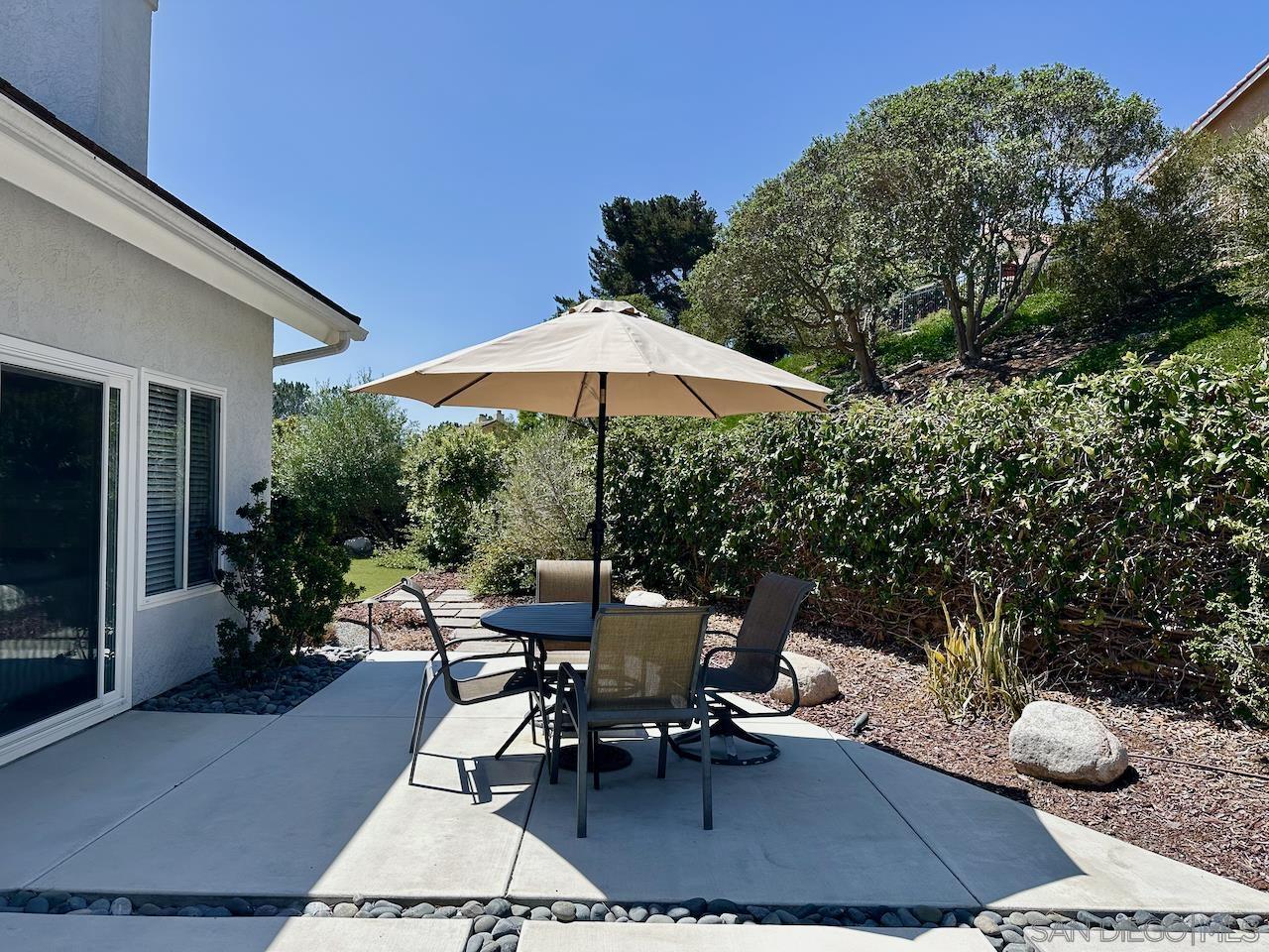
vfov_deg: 56.8
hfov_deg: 71.6
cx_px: 634
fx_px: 880
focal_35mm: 24
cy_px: 476
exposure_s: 1/3861
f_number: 1.78
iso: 80
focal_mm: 6.86
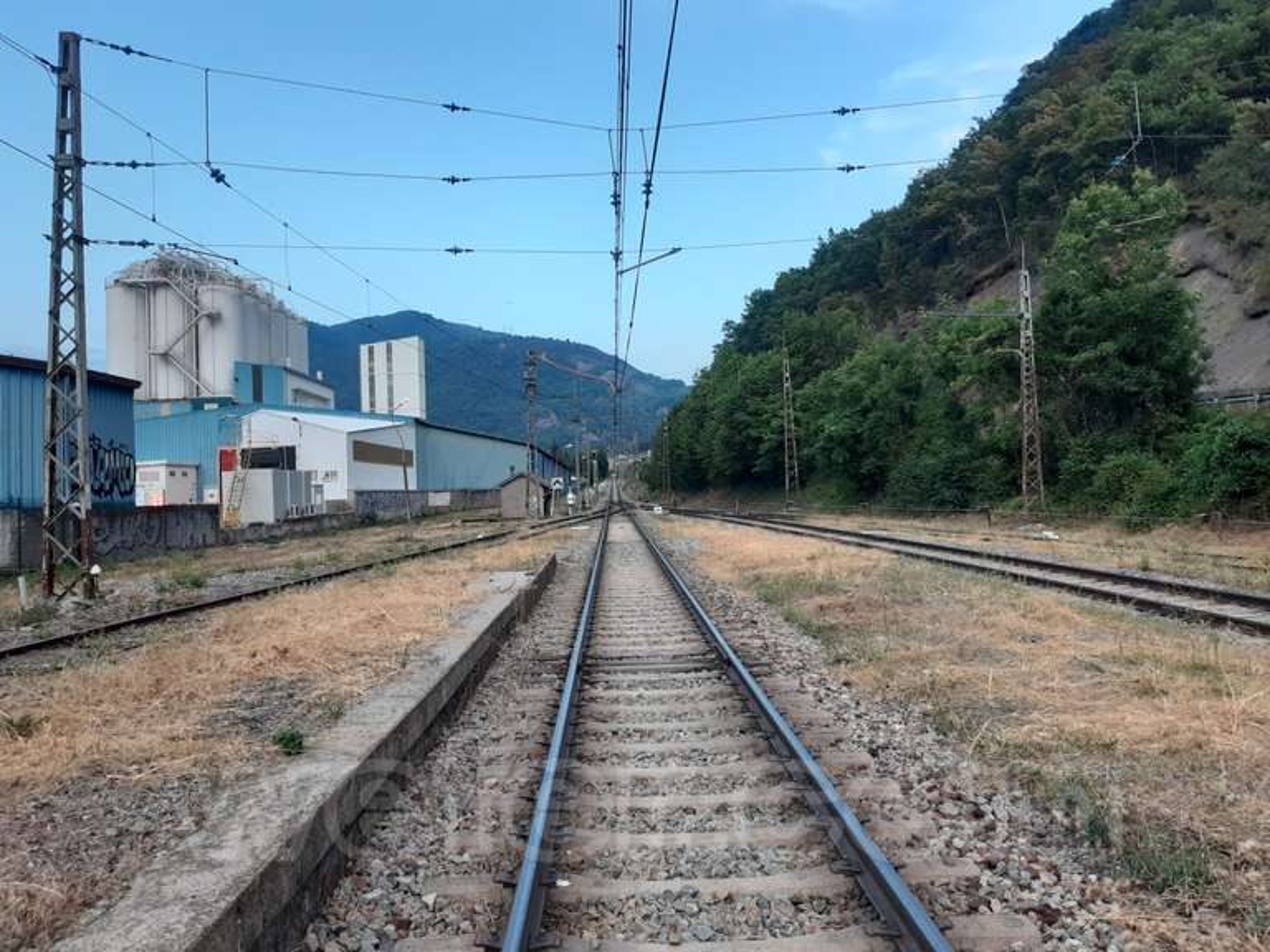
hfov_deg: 67.3
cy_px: 476
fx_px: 954
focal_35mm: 26
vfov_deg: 53.1
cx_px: 635
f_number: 1.7
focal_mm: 3.92
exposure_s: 1/122
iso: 40
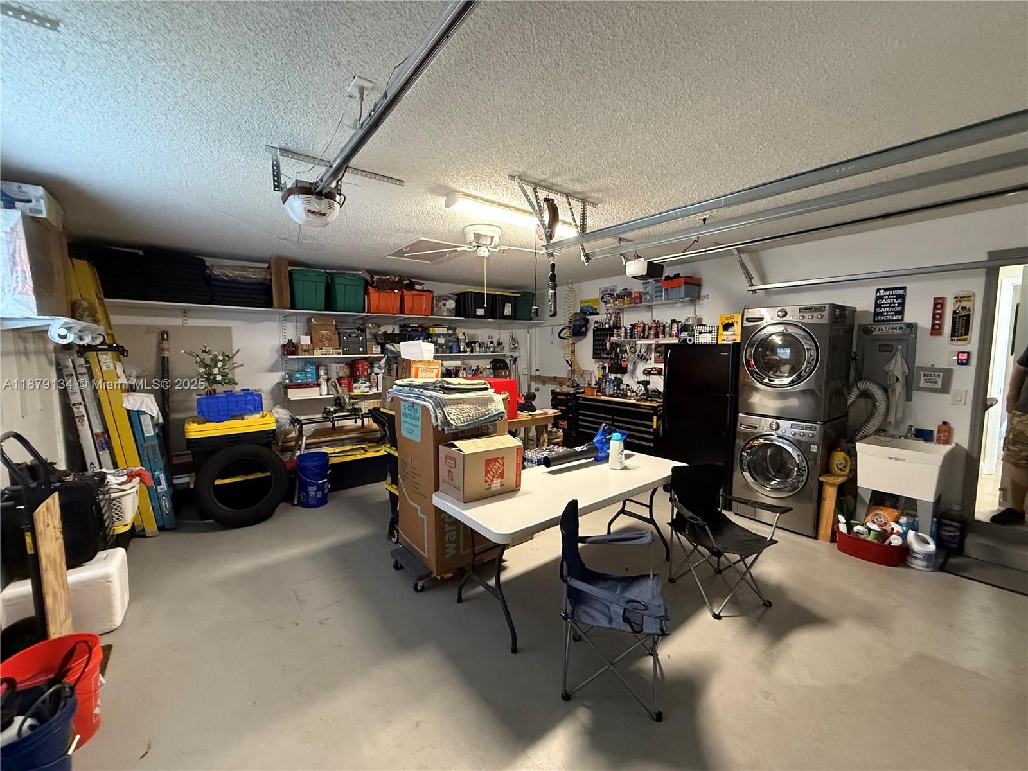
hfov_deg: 102.1
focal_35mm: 14
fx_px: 416
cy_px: 386
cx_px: 514
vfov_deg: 85.7
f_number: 2.2
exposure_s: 1/60
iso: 640
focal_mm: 2.22
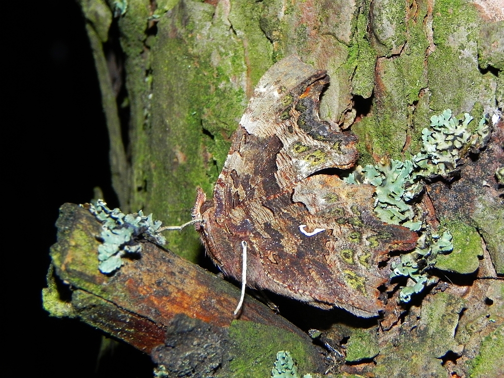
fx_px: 1529
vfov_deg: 14.1
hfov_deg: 18.7
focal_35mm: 105
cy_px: 189
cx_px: 252
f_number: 8
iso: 200
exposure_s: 1/30
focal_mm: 18.8
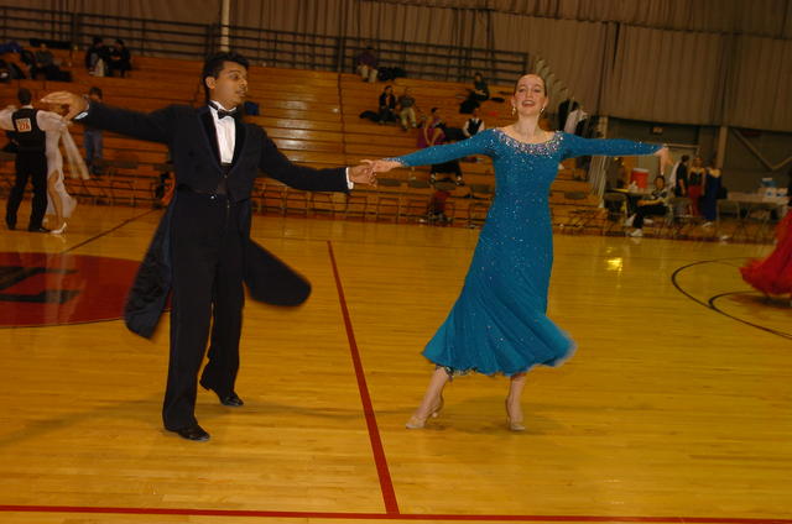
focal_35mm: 38
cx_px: 396
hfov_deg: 51.4
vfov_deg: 35.3
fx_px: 823
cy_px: 262
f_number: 5
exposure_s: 1/25
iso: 250
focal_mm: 25
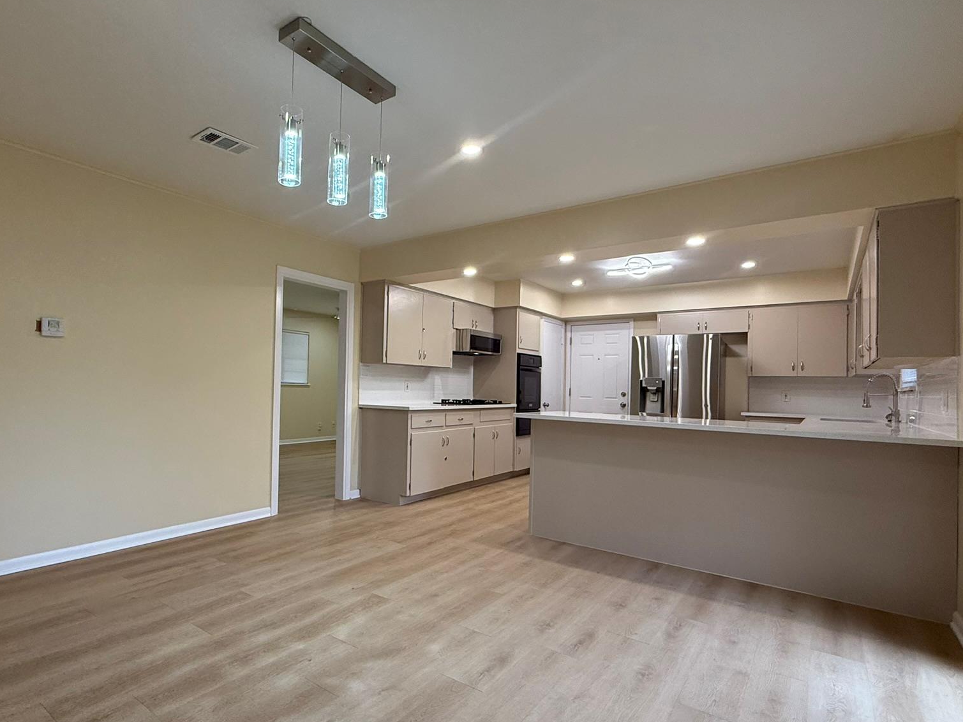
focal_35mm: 19
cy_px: 379
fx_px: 529
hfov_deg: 84.1
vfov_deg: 68.6
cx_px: 413
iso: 200
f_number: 2.2
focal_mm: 2.22
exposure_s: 1/120
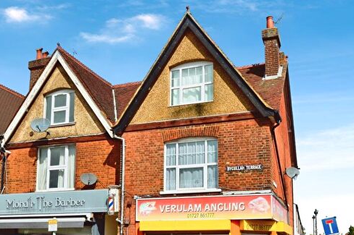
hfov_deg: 45.4
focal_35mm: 43
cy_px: 157
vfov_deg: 30.9
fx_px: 423
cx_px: 171
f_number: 11
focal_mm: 20
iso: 200
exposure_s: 1/500
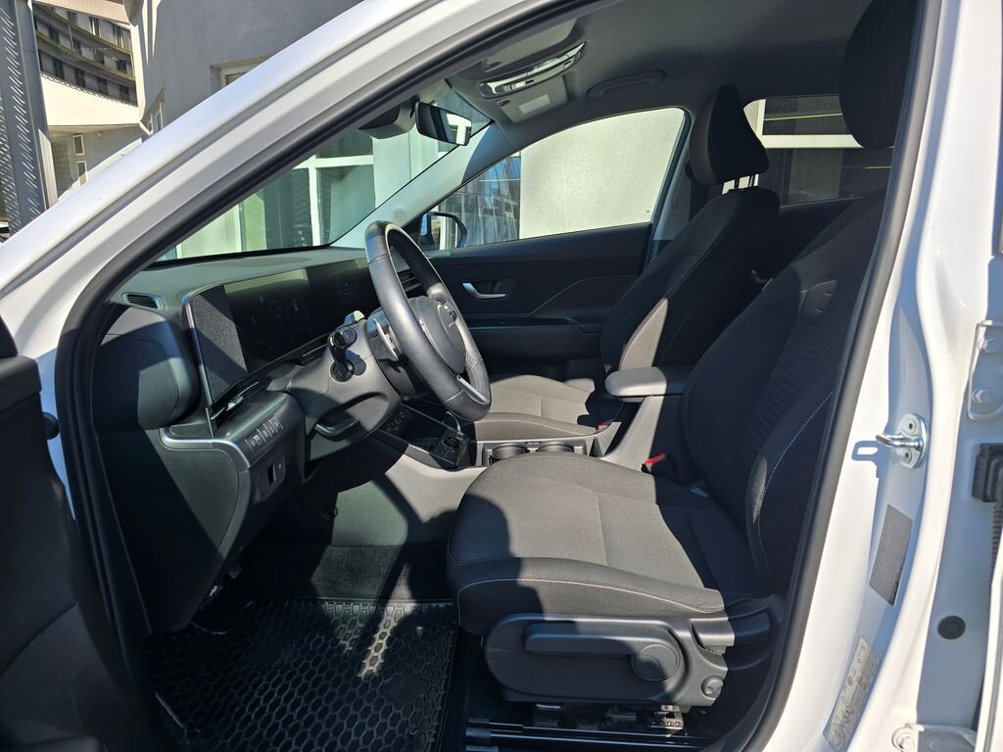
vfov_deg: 58.9
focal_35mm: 23
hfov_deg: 73.9
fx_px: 666
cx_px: 502
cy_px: 376
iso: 12
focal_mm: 6.3
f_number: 1.7
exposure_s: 1/267
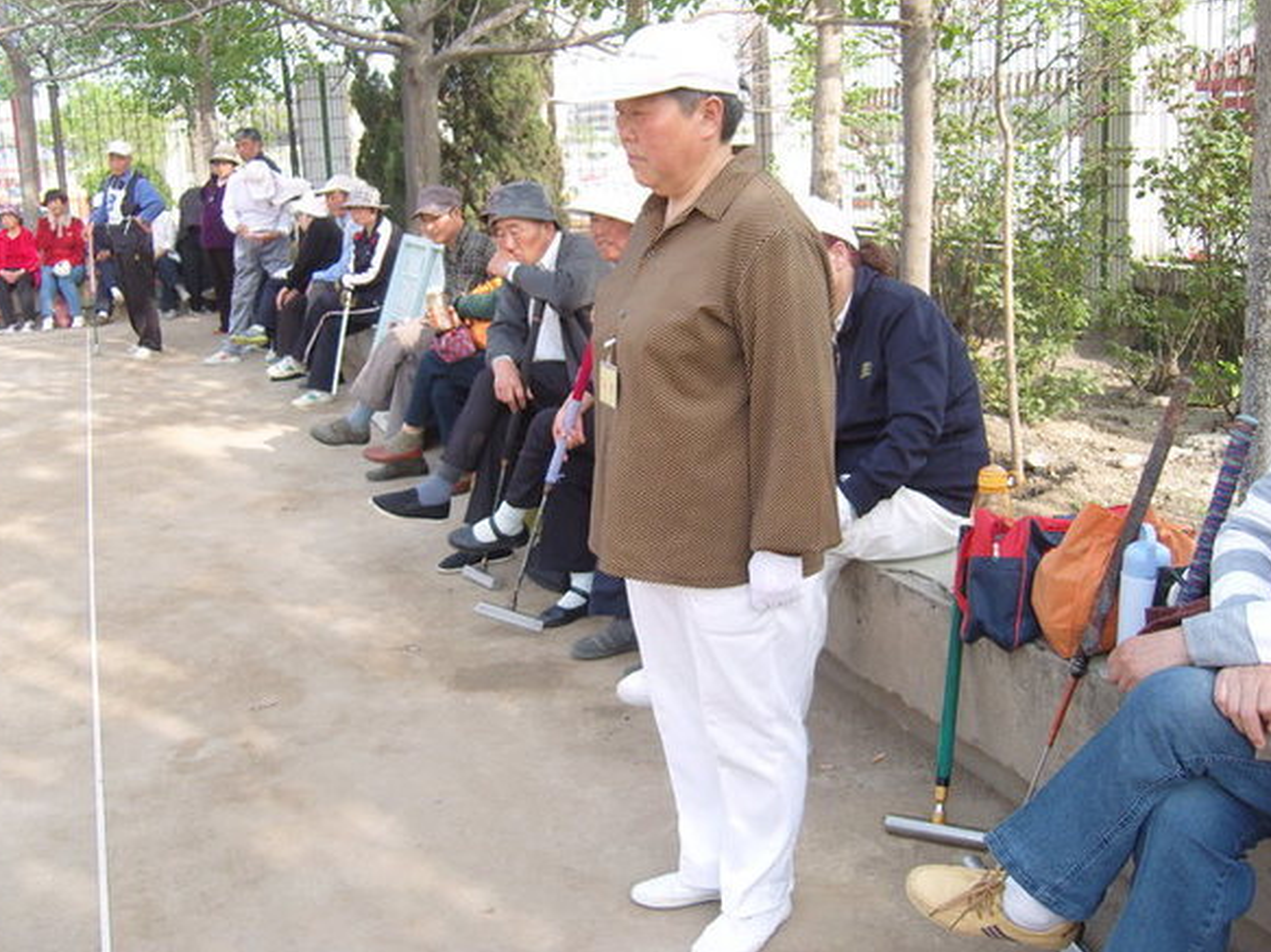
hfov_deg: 52.6
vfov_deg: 40.7
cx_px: 621
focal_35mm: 35
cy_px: 468
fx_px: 1285
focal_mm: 7.3
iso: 100
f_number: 2.8
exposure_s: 1/250
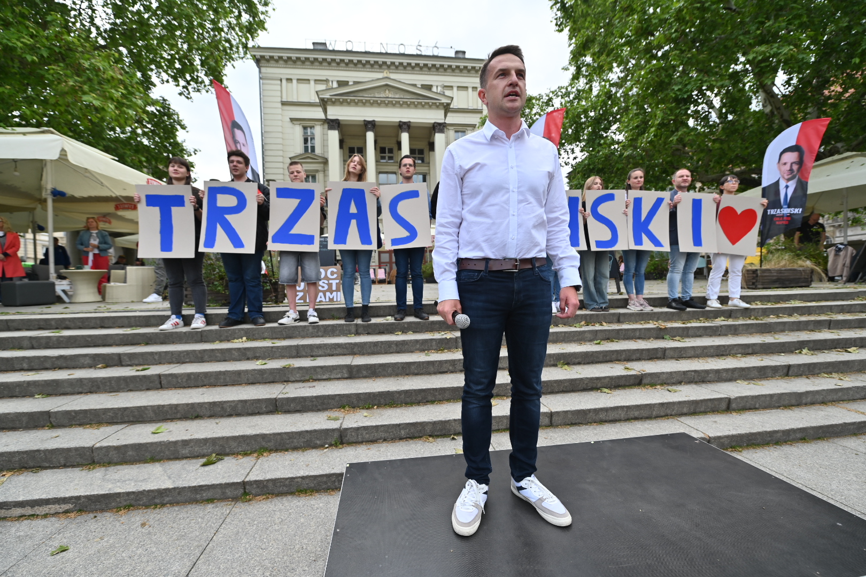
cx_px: 433
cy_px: 288
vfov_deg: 81.2
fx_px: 337
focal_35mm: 14
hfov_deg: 104.3
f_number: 3.5
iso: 100
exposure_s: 1/400
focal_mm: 14
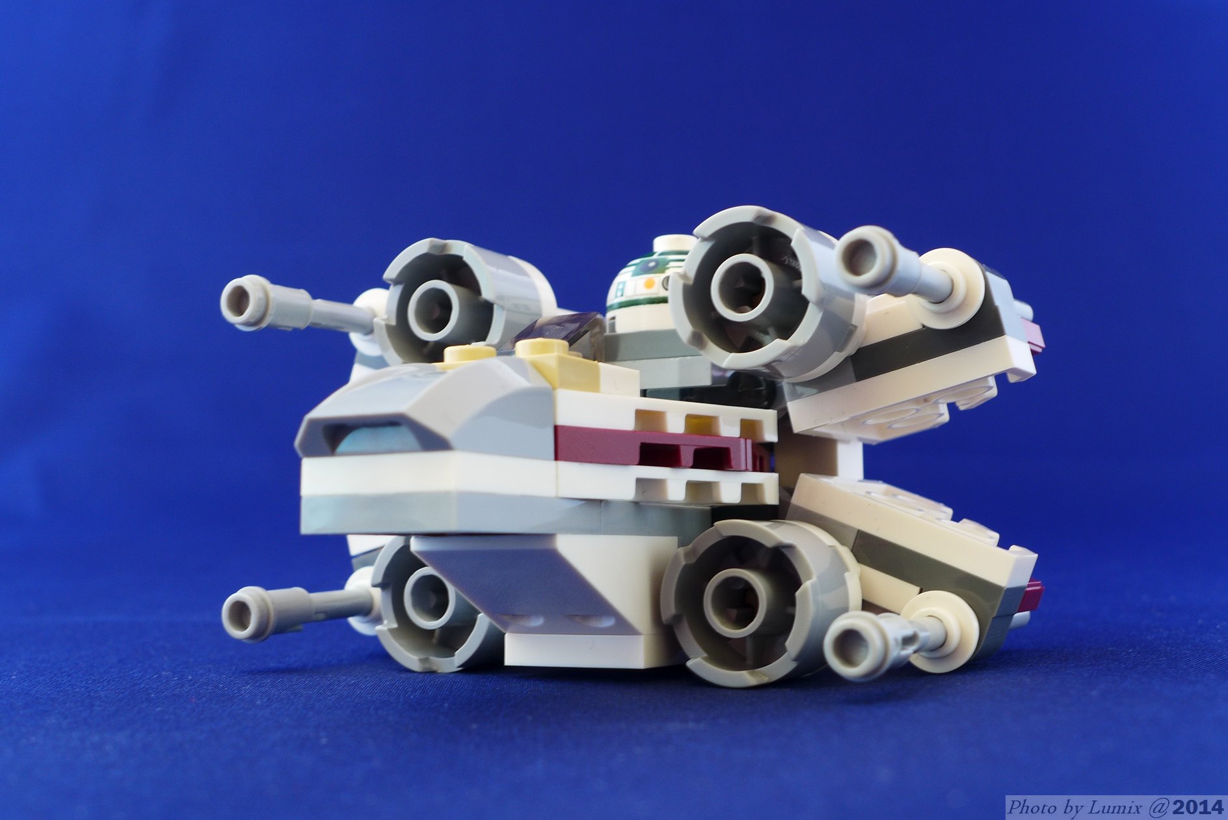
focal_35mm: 50
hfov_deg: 39.6
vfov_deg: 27.0
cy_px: 410
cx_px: 614
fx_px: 1706
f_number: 4
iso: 80
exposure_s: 1/4
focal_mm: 9.8
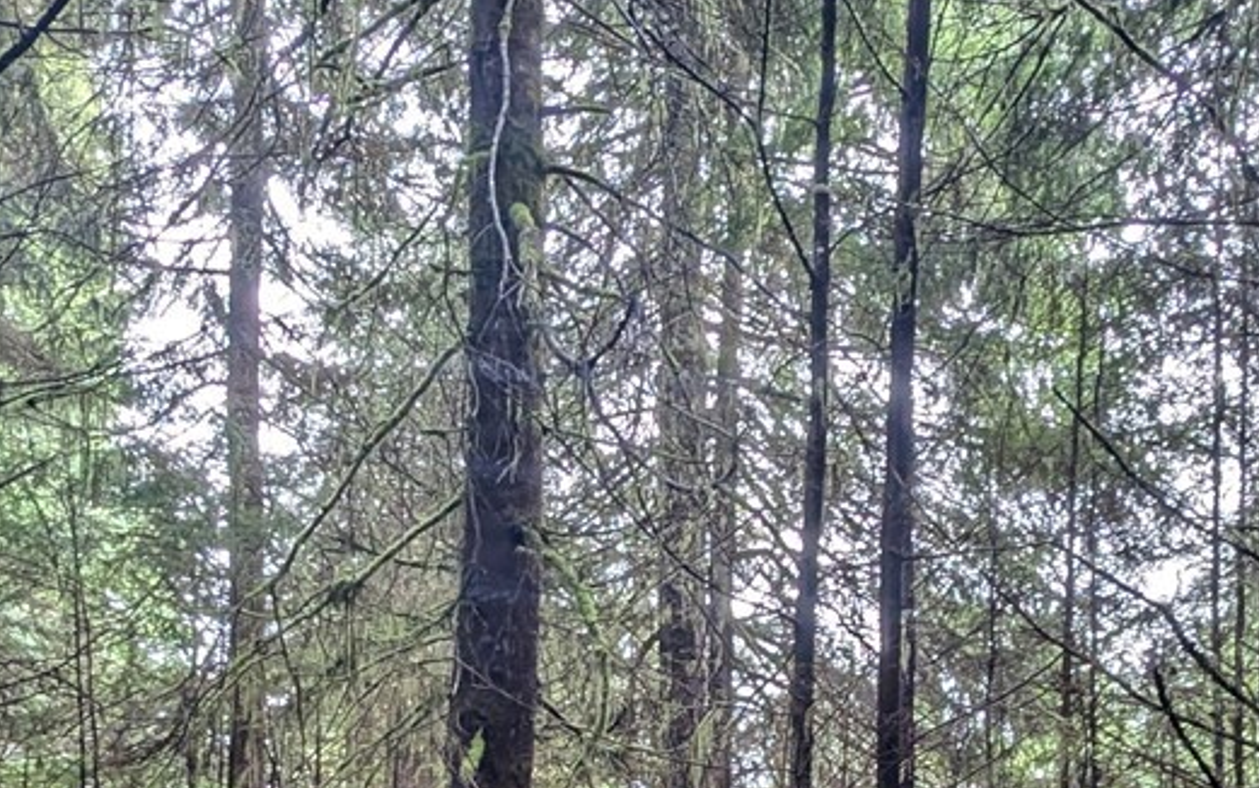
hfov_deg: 50.4
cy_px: 881
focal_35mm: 39
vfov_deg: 29.4
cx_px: 607
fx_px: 1339
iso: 118
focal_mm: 2.23
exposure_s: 1/23.8
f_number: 1.95
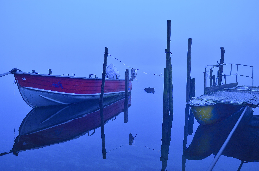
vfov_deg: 36.7
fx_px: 258
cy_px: 86
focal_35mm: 36
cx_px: 130
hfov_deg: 53.2
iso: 400
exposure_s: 1/100
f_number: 5.6
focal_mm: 24
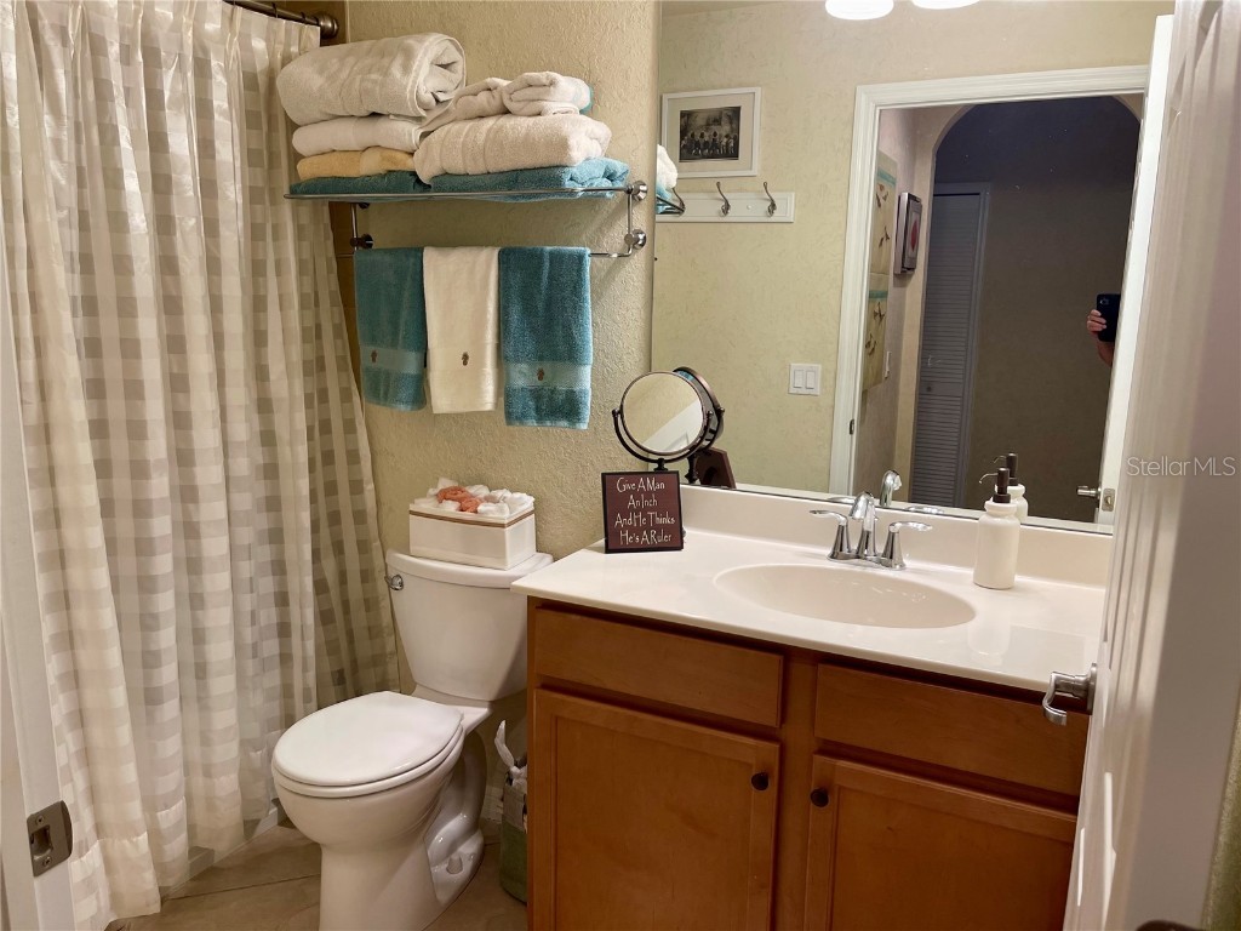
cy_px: 466
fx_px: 932
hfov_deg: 67.3
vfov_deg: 53.1
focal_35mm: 26
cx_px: 620
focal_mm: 5.1
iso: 125
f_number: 1.6
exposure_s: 1/120
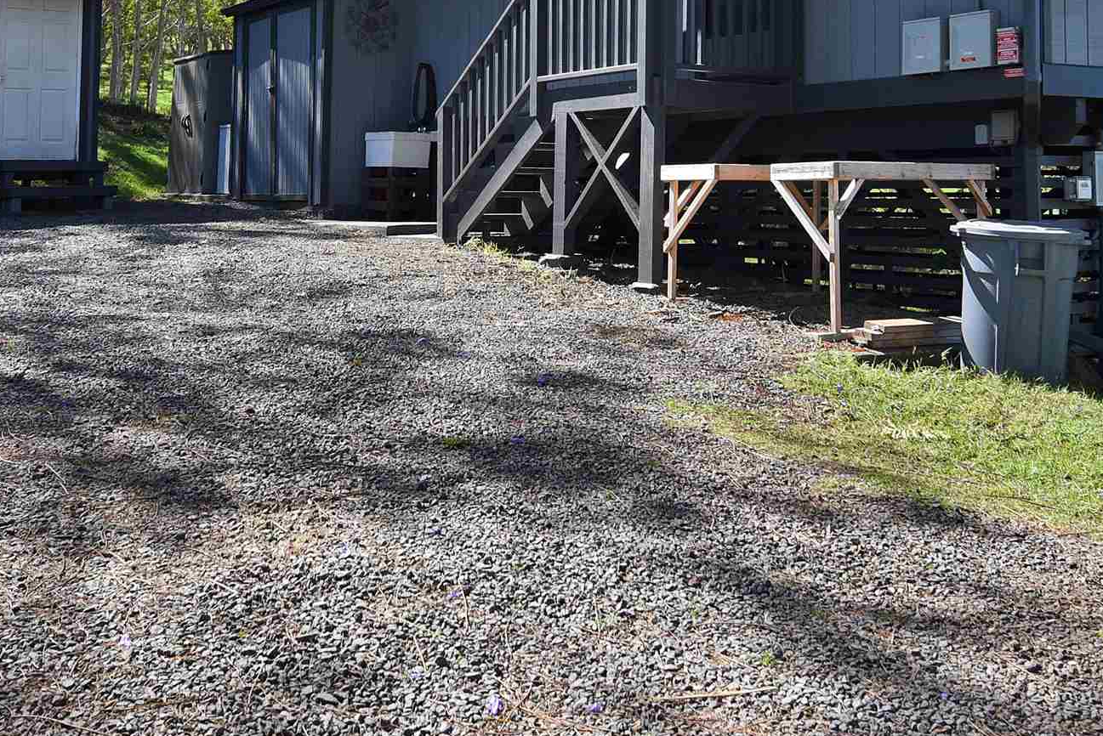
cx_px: 484
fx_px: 1379
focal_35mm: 45
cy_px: 40
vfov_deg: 28.5
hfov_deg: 43.5
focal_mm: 19
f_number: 7.1
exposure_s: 1/200
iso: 100
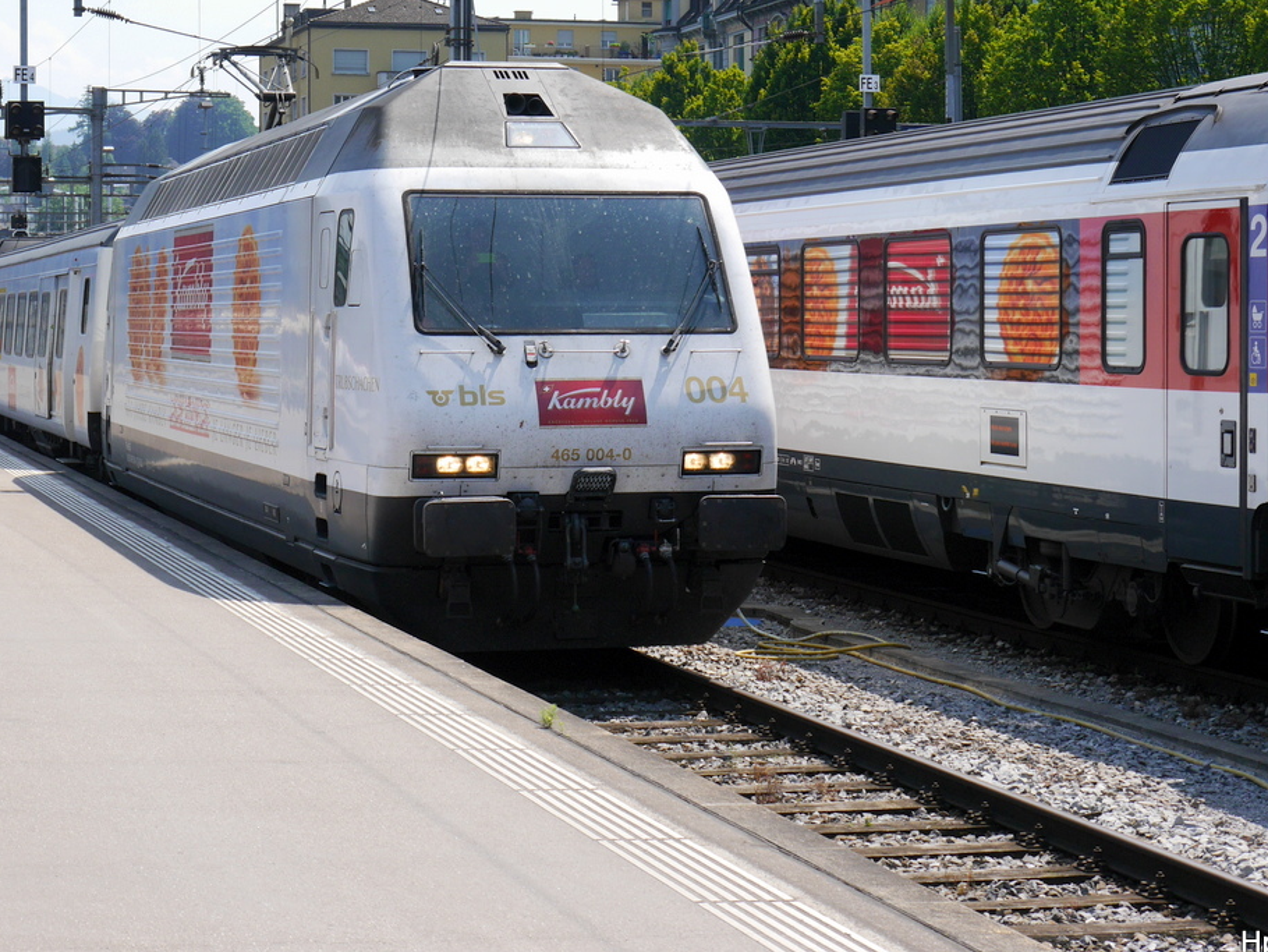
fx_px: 3188
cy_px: 367
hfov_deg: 22.5
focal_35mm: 87
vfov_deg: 17.0
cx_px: 500
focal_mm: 33
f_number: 8
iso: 160
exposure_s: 1/320
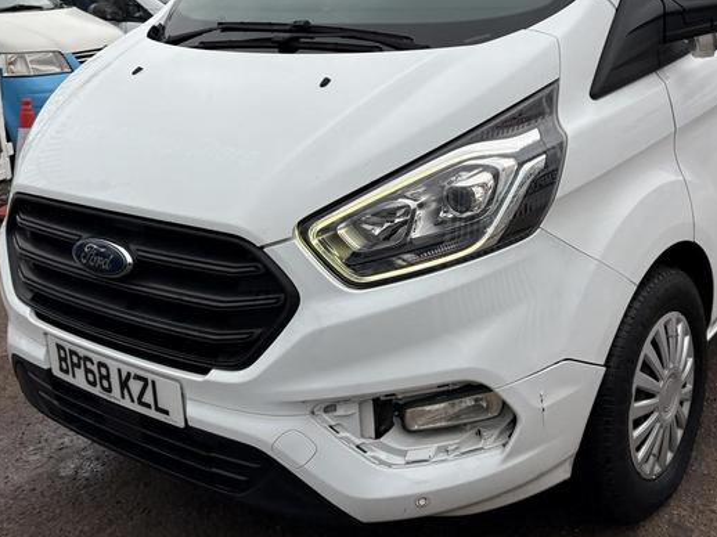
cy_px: 149
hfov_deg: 42.0
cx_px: 415
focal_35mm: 45
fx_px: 932
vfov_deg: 31.7
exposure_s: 1/527
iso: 50
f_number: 1.6
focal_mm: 5.96
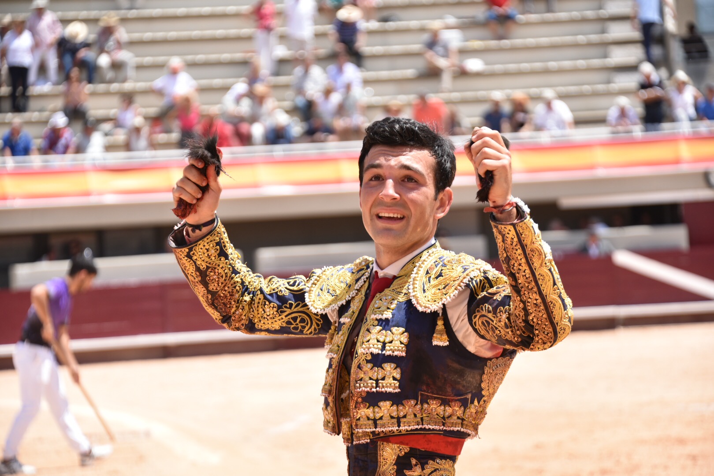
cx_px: 357
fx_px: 2876
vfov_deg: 9.5
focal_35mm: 145
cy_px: 238
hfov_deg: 14.2
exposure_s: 1/1000
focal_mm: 145
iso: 400
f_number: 5.6
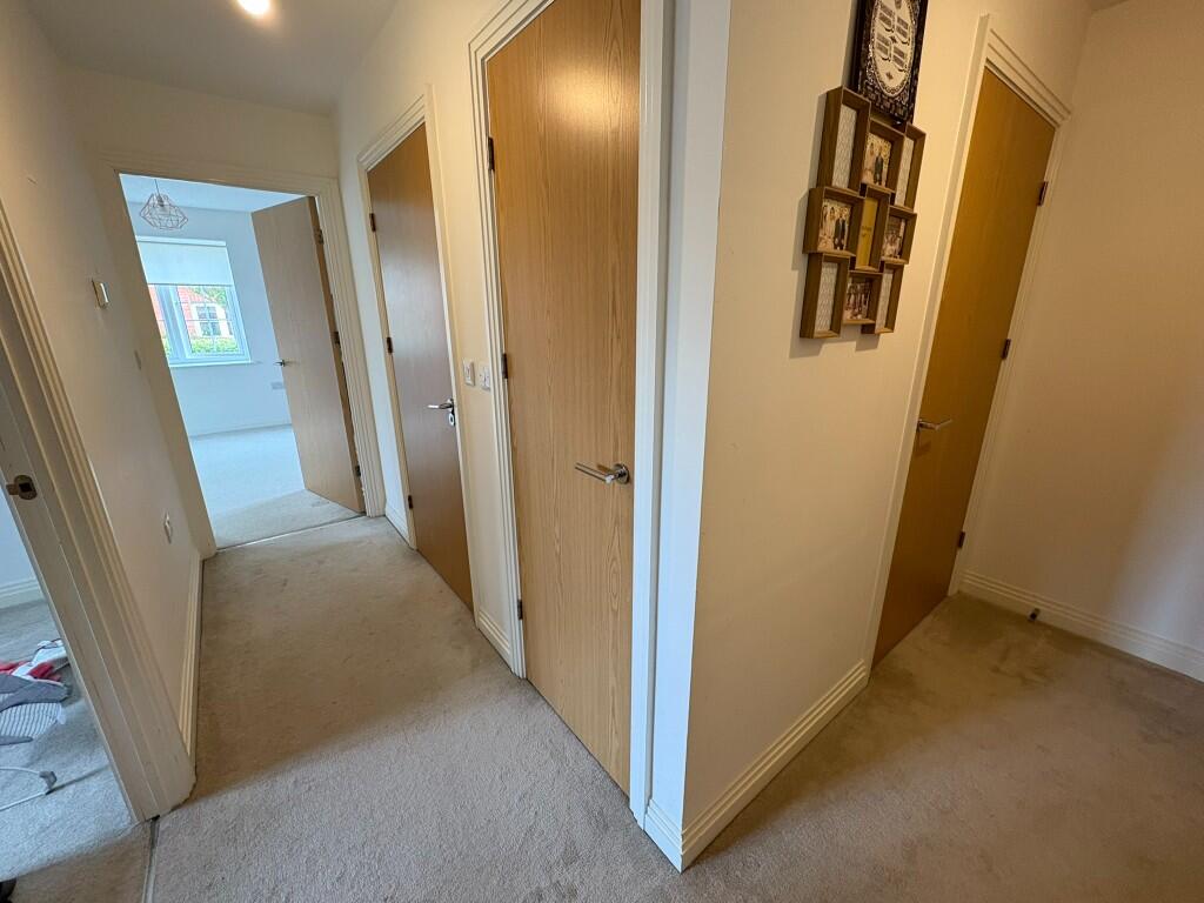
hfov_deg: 102.1
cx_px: 602
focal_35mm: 14
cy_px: 452
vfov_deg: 85.7
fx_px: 487
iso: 250
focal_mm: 2.22
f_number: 2.2
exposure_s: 1/60
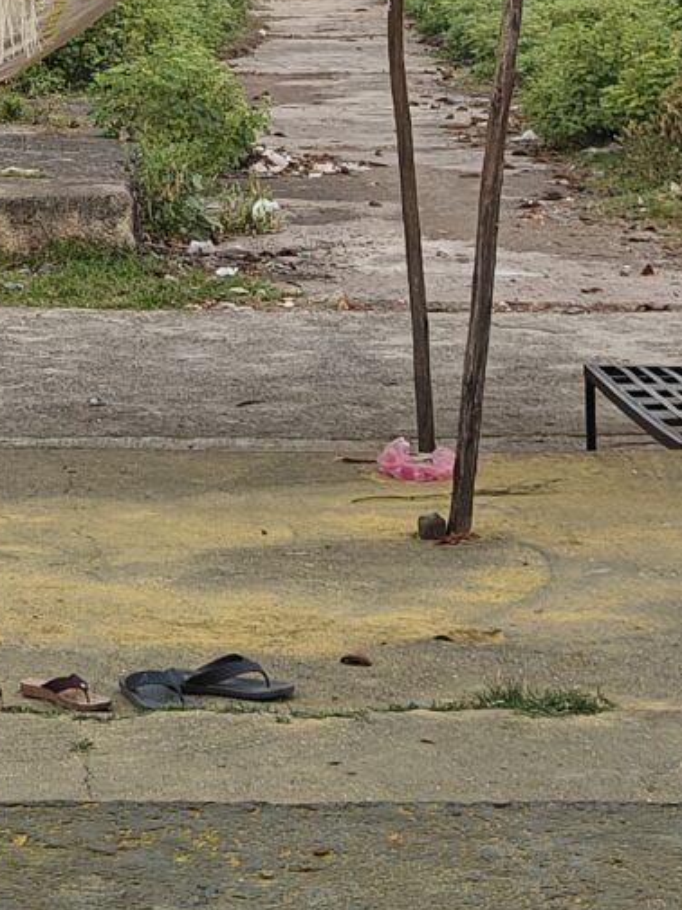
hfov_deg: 12.1
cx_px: 146
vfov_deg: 14.5
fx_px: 3205
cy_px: -636
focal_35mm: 122
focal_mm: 5.59
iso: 50
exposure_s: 1/1223
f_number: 1.8
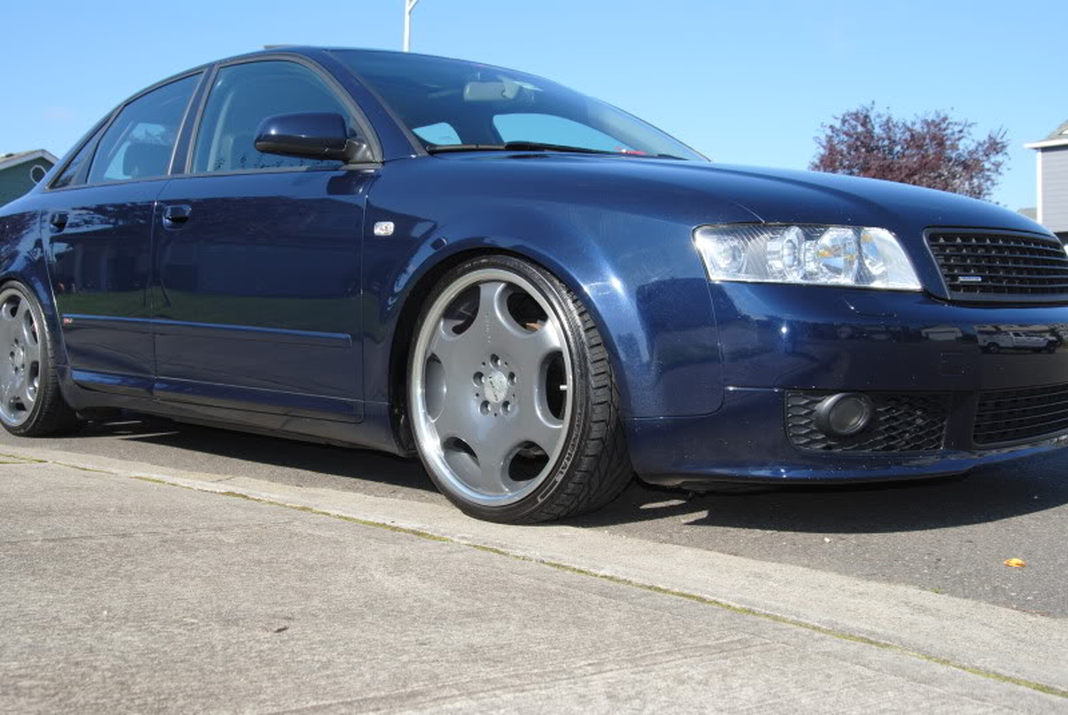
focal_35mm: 42
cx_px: 534
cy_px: 358
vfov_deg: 32.0
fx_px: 1248
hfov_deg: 46.3
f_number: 7.1
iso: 100
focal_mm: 28
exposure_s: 1/200
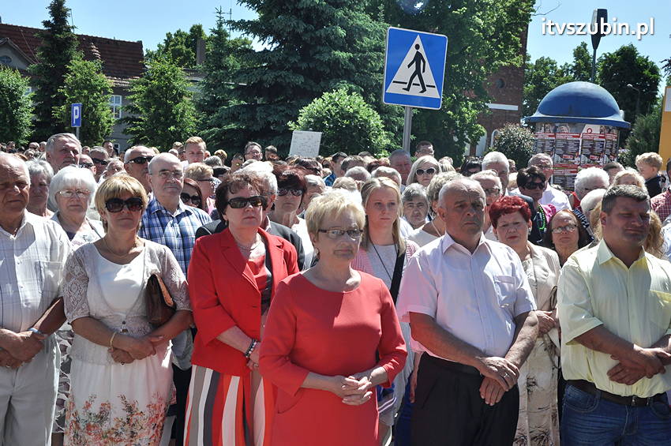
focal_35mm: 51
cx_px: 336
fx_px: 950
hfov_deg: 38.9
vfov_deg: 26.4
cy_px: 223
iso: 400
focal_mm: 34
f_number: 11
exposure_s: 1/500
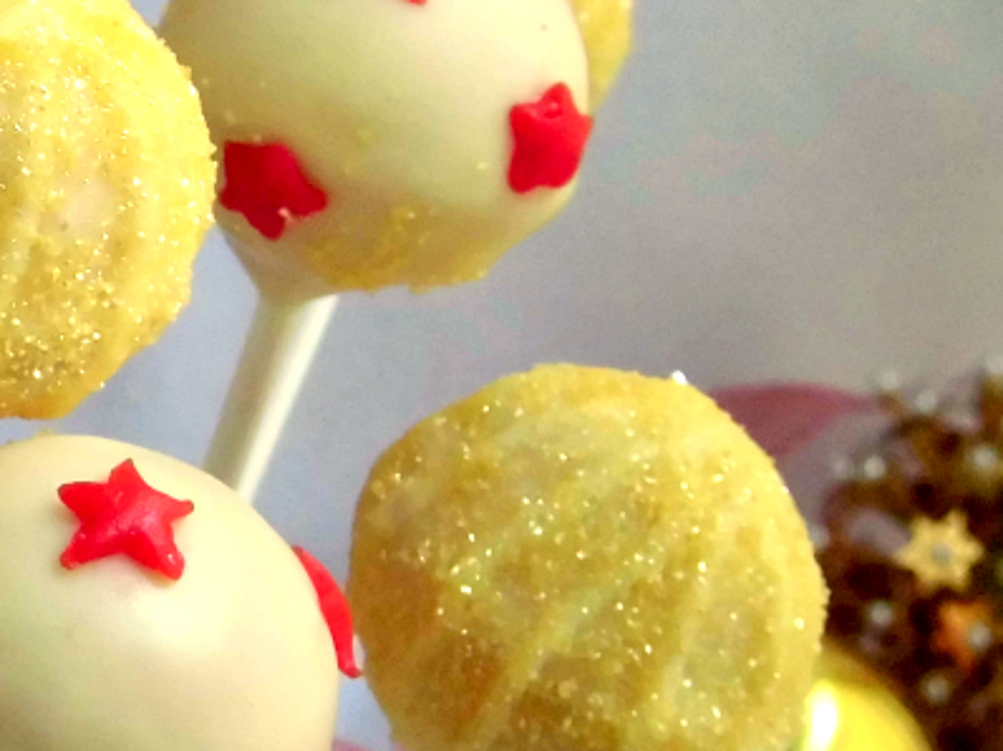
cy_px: 469
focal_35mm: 121
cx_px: -184
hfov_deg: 15.7
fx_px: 3504
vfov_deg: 12.2
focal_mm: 8.3
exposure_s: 1/50
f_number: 3.4
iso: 400
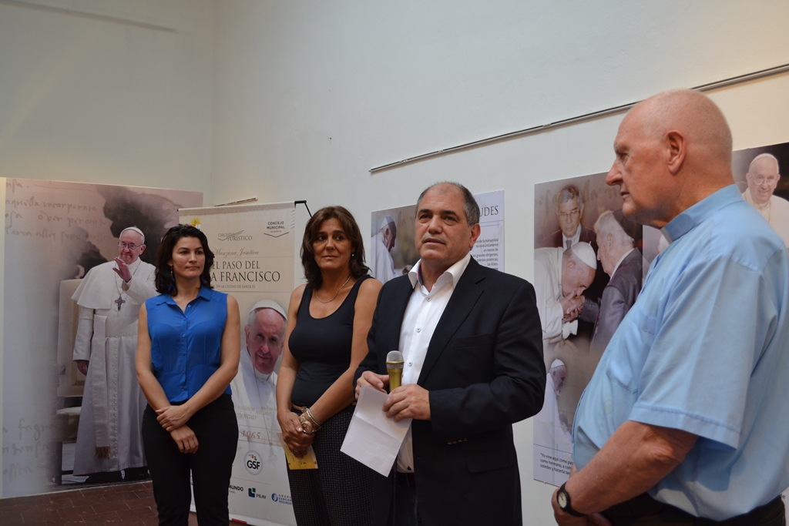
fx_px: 723
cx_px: 394
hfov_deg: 57.2
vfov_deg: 40.0
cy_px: 263
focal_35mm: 33
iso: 400
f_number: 4
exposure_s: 1/40
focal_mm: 22
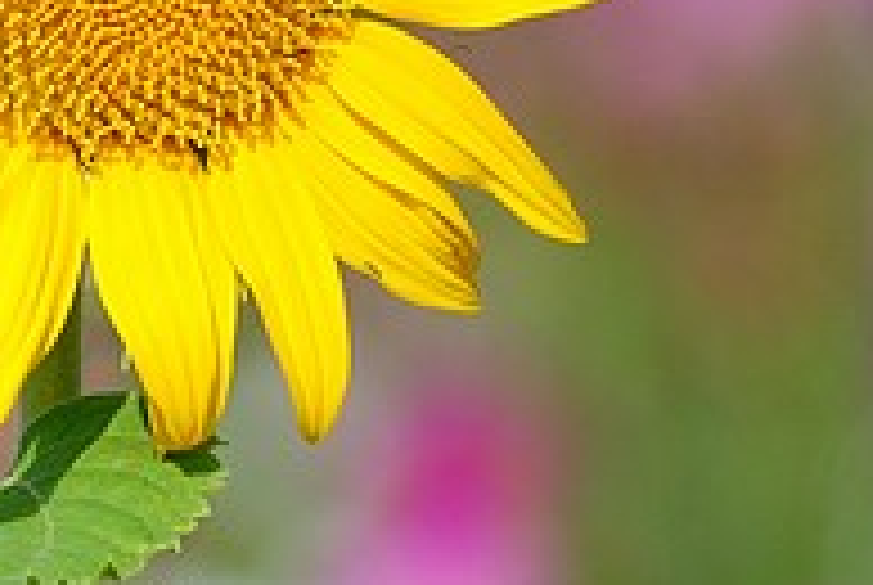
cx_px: -477
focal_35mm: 1860
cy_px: 243
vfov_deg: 0.7
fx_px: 45173
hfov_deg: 1.1
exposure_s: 1/800
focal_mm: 300
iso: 100
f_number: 4.5
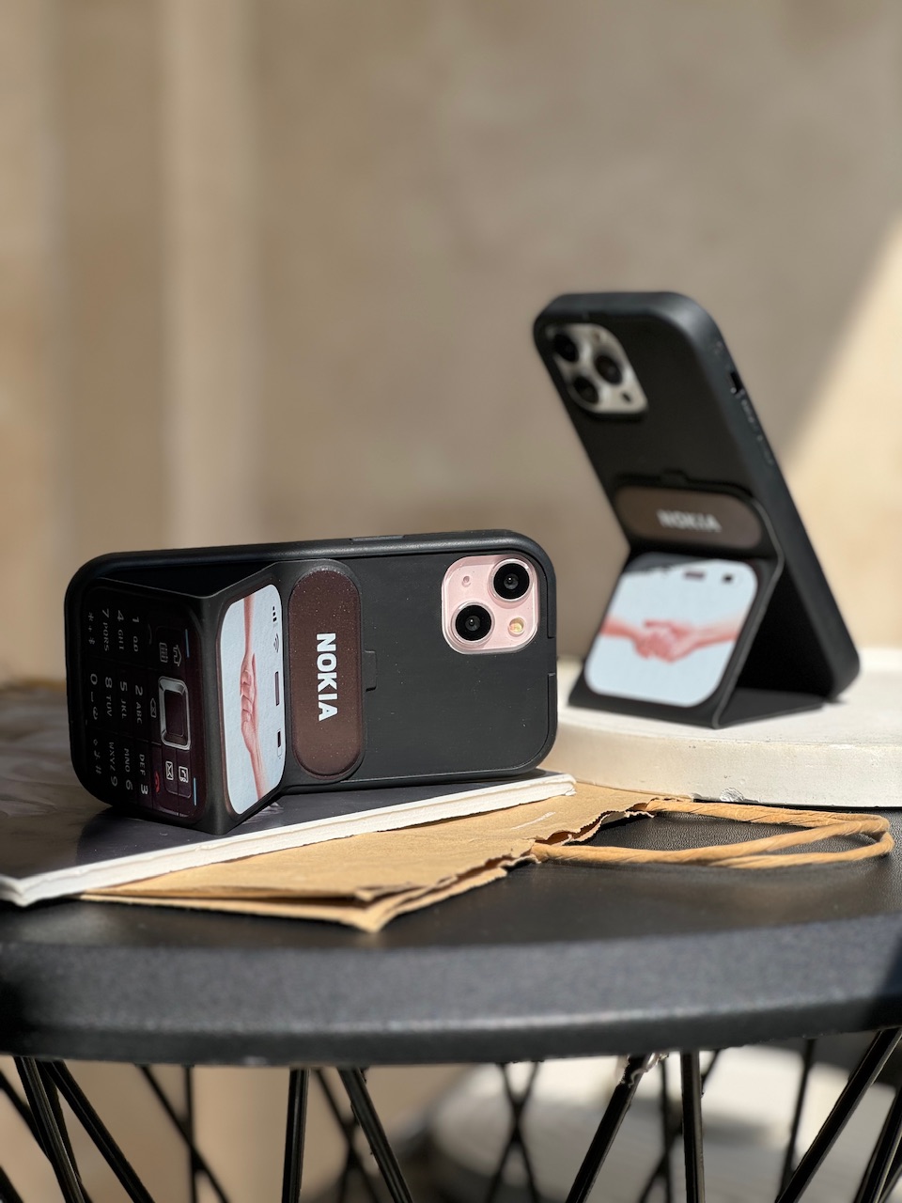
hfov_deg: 19.1
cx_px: 451
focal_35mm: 77
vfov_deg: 25.3
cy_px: 602
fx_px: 2675
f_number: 2.8
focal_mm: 9
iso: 25
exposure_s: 1/633
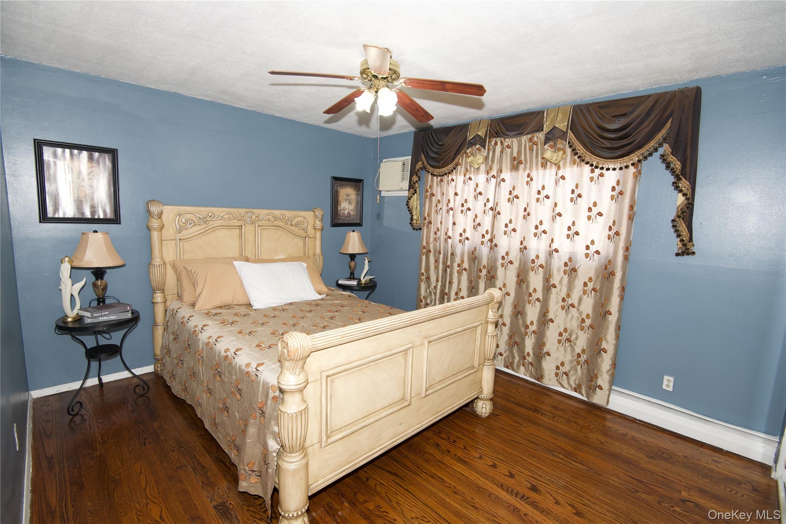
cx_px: 393
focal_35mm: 16
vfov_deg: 73.8
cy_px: 262
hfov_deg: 96.7
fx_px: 349
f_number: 5.6
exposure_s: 1/60
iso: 400
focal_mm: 16
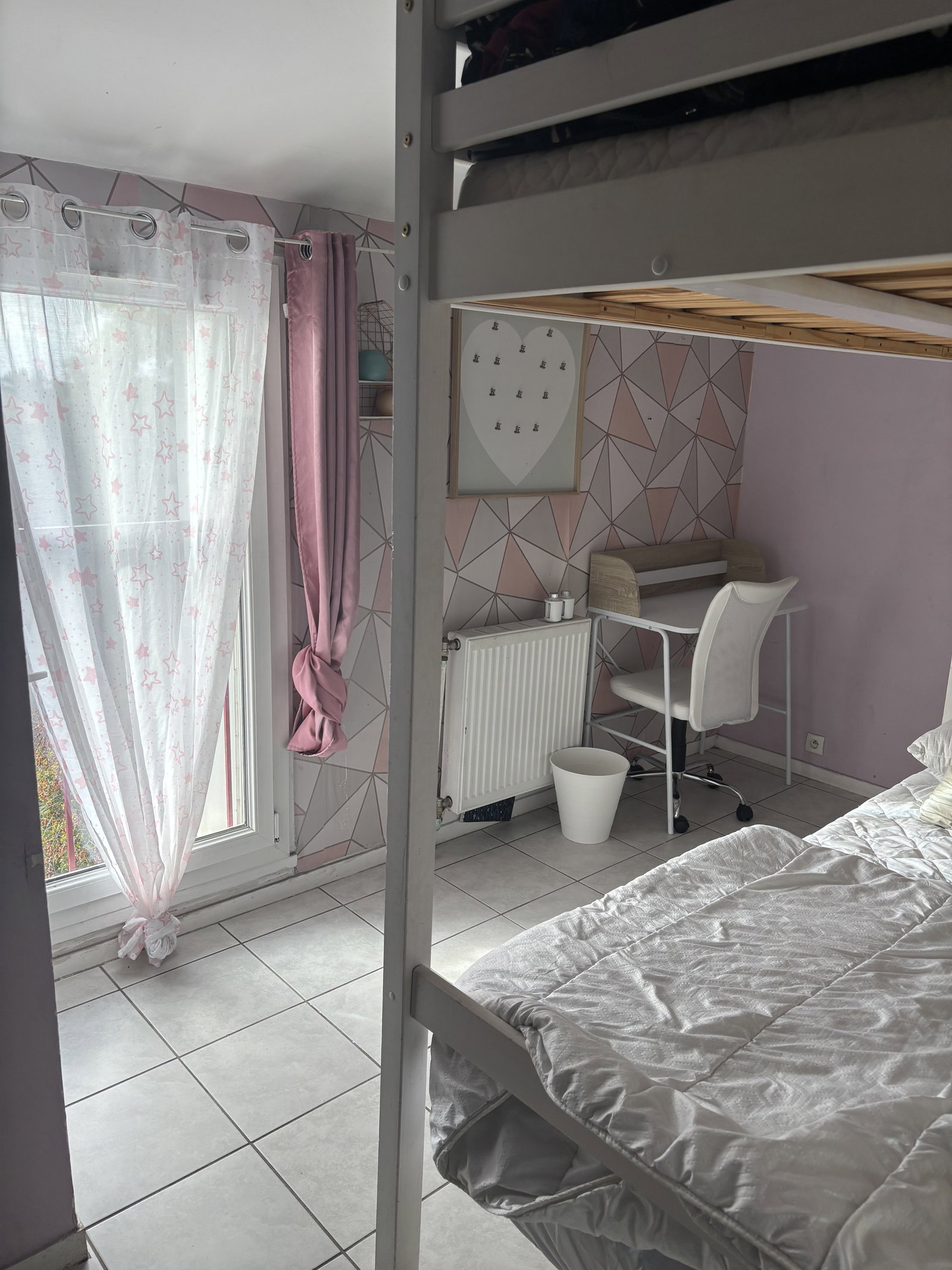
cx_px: 476
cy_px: 635
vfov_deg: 67.3
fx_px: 953
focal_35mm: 26
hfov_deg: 53.1
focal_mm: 5.96
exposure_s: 1/160
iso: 64
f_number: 1.6
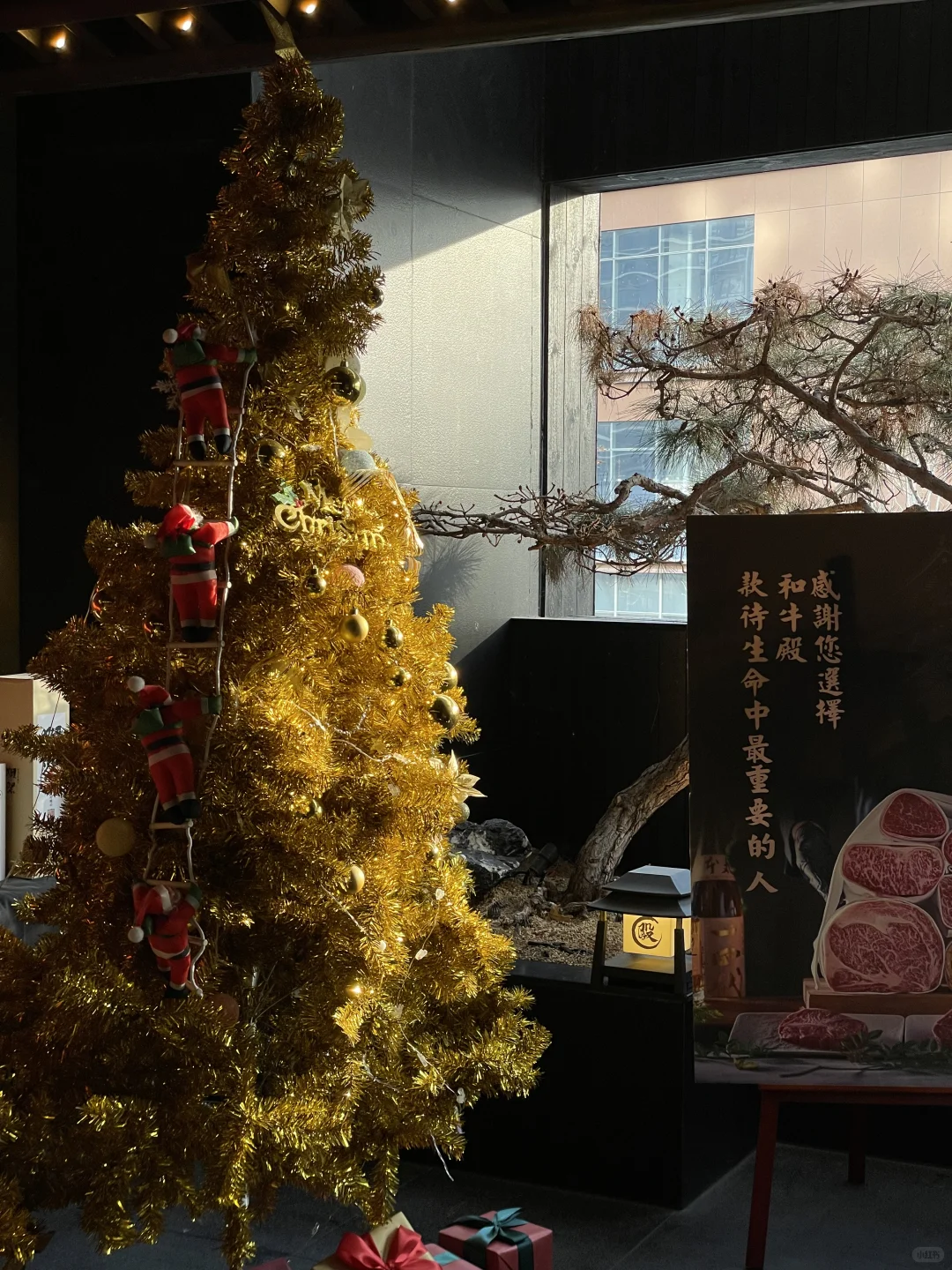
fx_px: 1907
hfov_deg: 28.0
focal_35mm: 52
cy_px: 635
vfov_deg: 36.8
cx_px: 476
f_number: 2
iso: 40
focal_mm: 6
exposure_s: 1/101
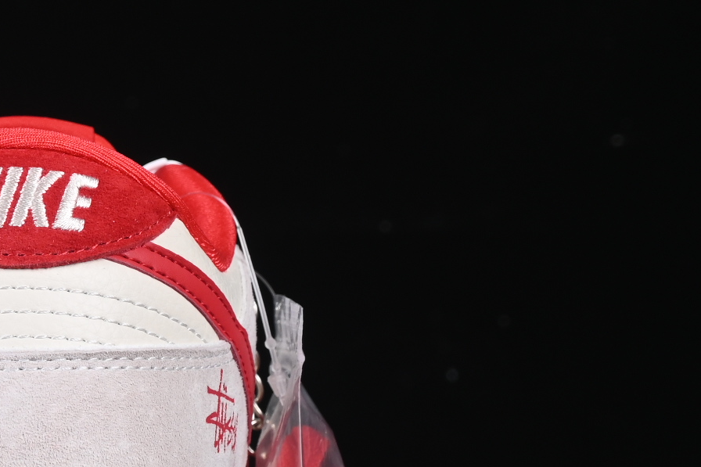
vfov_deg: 5.9
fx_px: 4536
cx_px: -174
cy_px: 207
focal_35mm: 233
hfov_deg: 8.7
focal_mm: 50
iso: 160
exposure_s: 1/80
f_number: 8
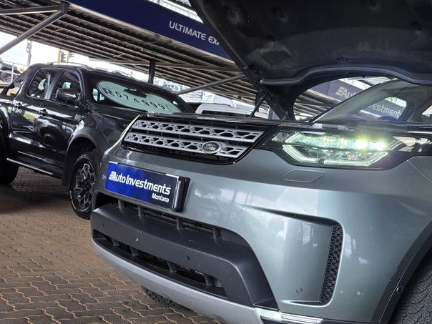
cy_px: 227
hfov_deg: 44.7
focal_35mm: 39
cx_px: 364
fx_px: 487
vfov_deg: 36.3
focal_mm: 6.25
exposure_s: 1/61
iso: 25
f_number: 1.7
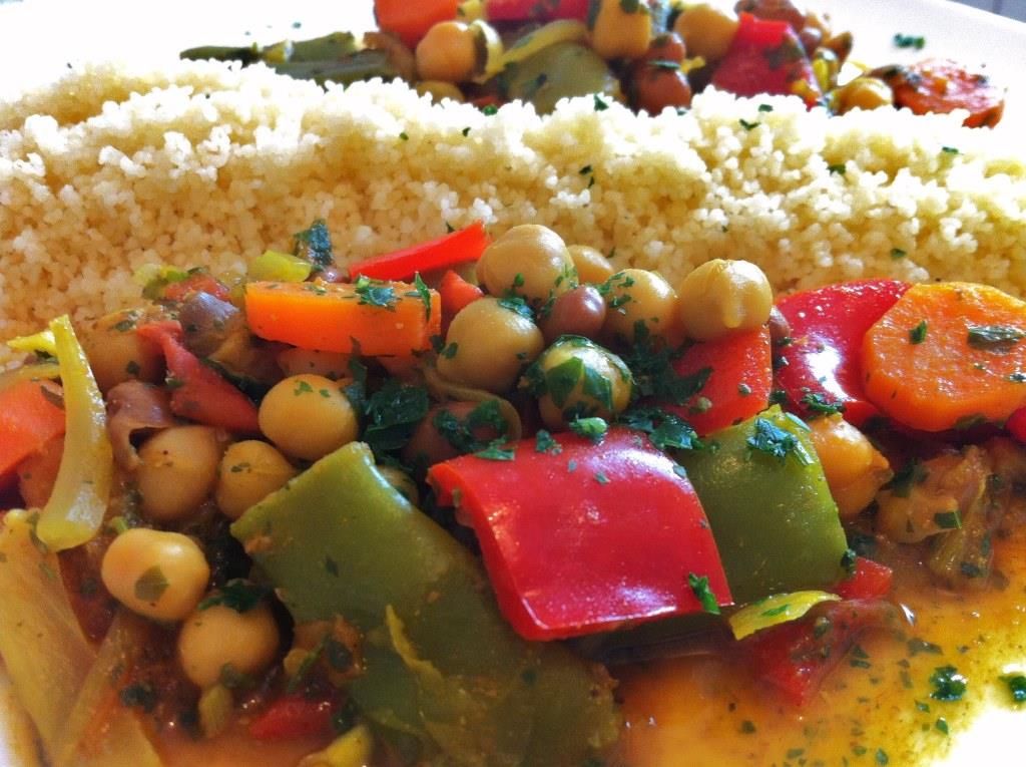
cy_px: 384
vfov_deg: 40.6
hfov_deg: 52.7
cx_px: 513
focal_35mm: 35
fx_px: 1036
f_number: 2.8
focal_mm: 3.85
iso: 160
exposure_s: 1/15
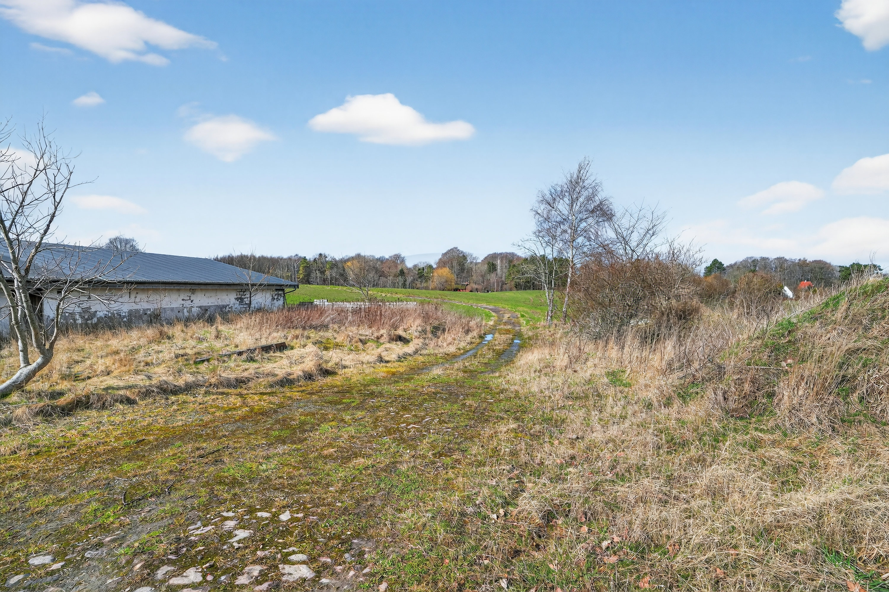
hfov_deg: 86.9
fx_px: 469
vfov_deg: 64.5
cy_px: 296
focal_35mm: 19
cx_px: 444
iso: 400
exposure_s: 1/1600
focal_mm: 19
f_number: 8
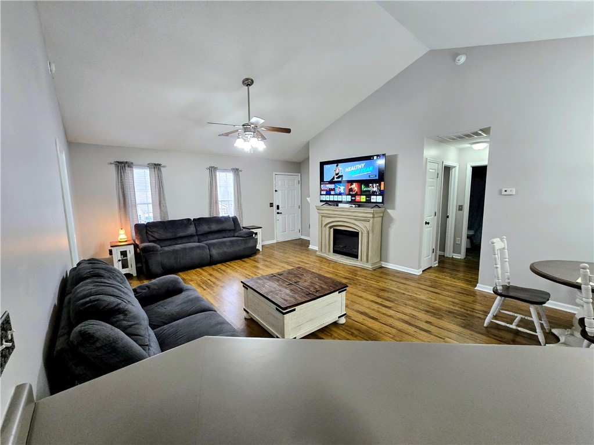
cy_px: 222
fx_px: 223
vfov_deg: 89.9
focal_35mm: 13
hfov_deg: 106.2
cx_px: 297
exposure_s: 1/60
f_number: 2.2
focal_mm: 2.2
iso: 250
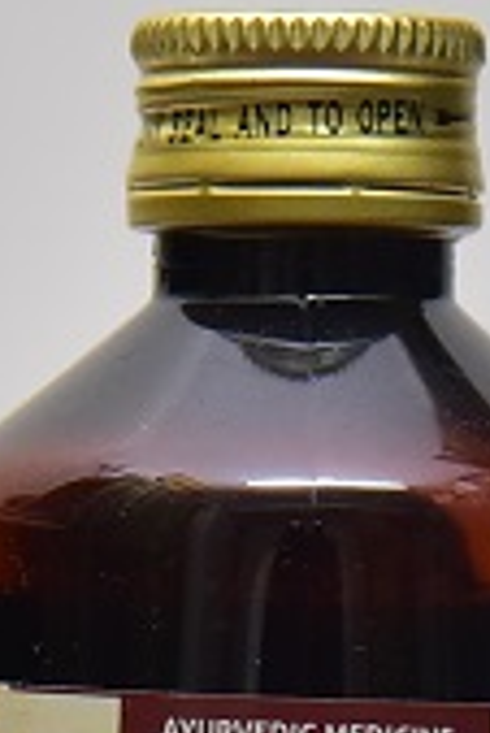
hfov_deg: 5.4
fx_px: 5195
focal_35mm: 255
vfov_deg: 8.0
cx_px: 304
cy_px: 915
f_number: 4
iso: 1600
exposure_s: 1/125
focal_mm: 82
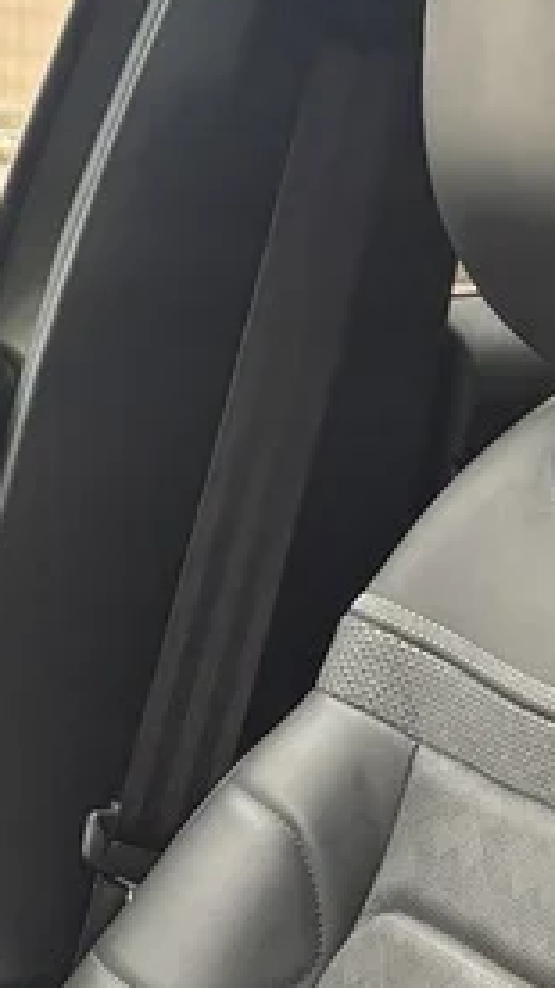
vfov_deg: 12.9
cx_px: 365
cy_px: 1092
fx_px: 4296
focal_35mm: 164
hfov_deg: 7.4
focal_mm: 5.96
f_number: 1.6
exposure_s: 1/121
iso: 125
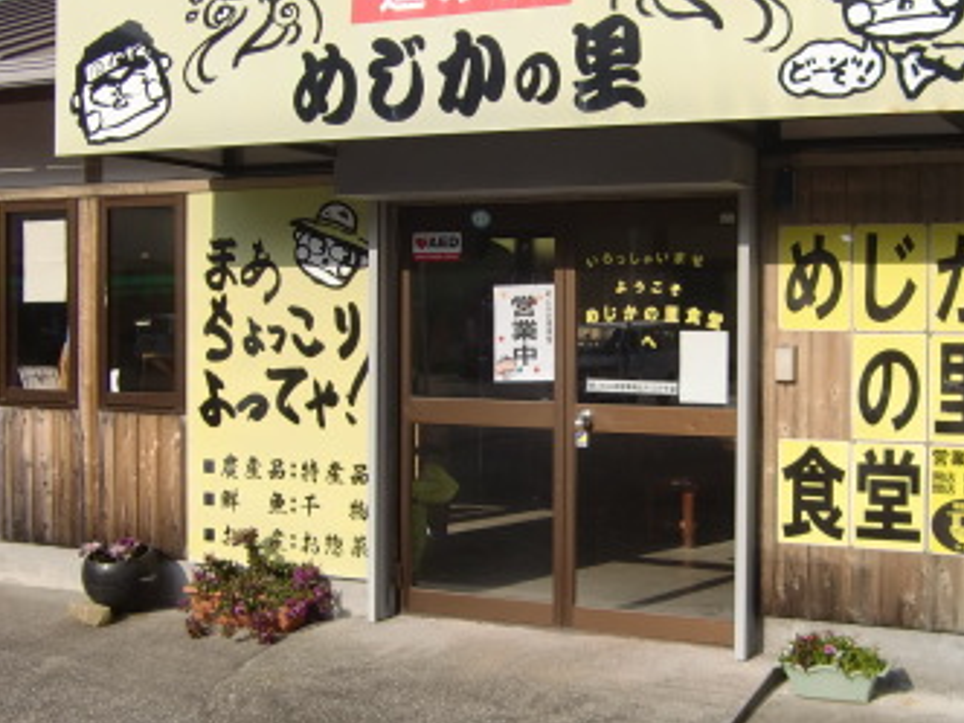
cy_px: 334
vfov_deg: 27.0
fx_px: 1504
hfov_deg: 35.2
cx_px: 645
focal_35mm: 54
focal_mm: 4.9
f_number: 7
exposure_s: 1/250
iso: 64
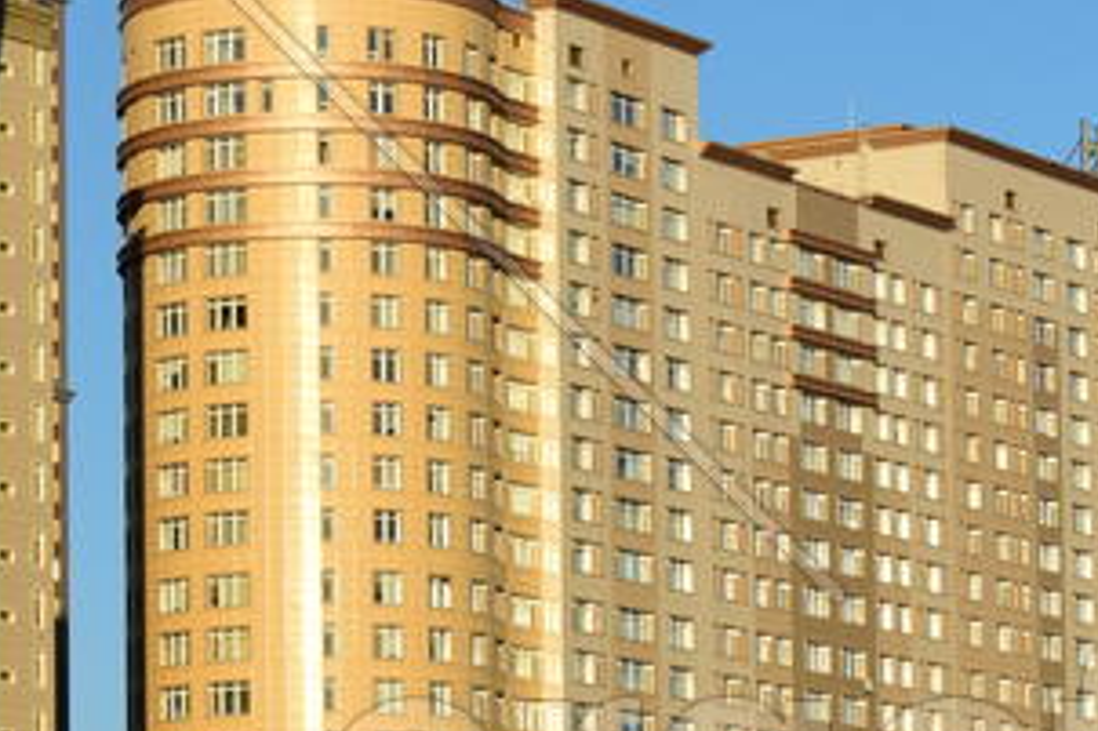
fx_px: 5927
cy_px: 789
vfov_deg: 7.0
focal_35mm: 194
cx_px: 1029
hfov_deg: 10.5
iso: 200
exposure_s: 1/320
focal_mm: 45
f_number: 9
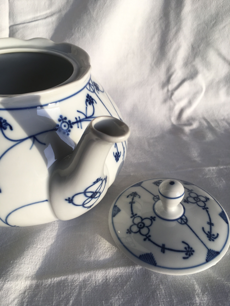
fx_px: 257
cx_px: 115
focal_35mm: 29
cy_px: 153
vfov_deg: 61.7
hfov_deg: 48.2
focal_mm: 4.15
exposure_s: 1/280
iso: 25
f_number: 2.2
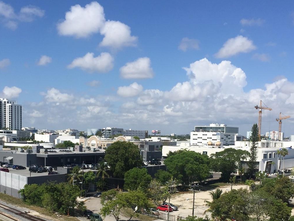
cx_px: 123
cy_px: 166
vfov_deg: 31.0
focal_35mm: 46
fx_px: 391
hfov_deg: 41.1
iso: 32
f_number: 2.2
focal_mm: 4.15
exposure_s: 1/3300
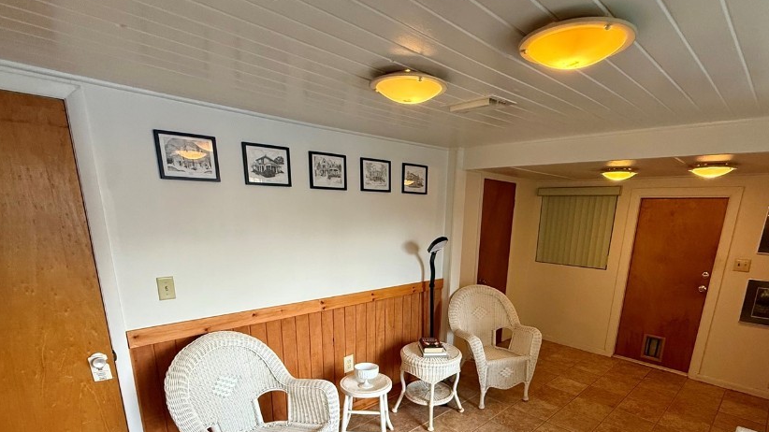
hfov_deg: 89.4
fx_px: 387
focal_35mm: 19
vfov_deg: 55.9
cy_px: 315
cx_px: 416
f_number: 2.2
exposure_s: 1/120
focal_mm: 2.22
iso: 320
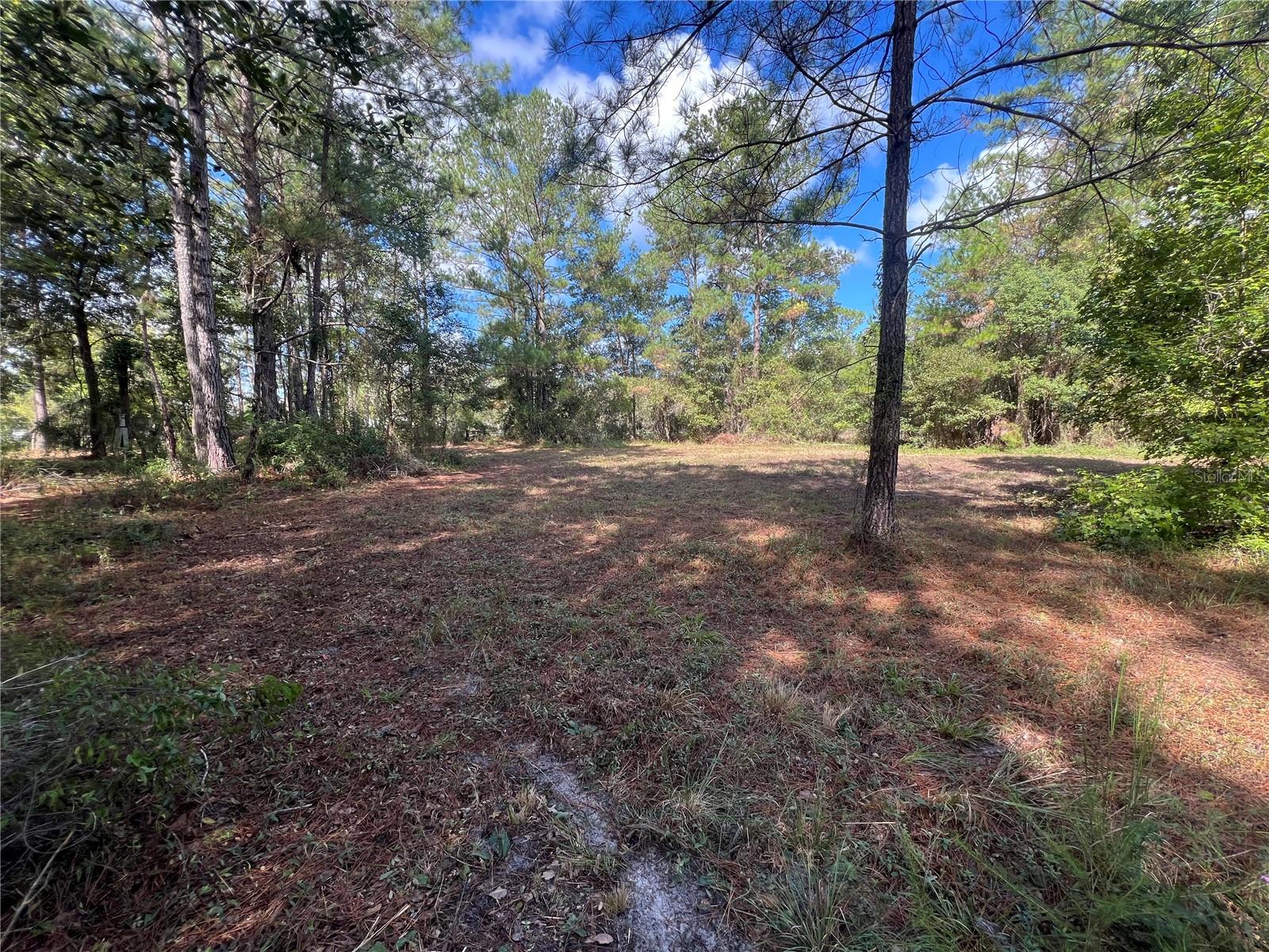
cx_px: 634
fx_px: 477
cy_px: 476
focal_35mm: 13
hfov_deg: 106.2
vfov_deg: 89.9
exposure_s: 1/221
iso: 32
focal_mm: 1.57
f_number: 1.8
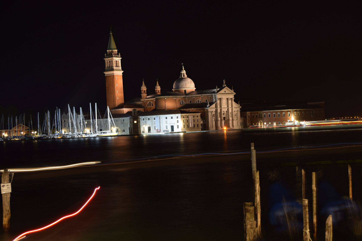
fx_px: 724
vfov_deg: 18.9
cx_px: 181
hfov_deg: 28.1
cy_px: 120
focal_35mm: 72
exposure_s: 20
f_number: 6.3
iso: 100
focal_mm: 48
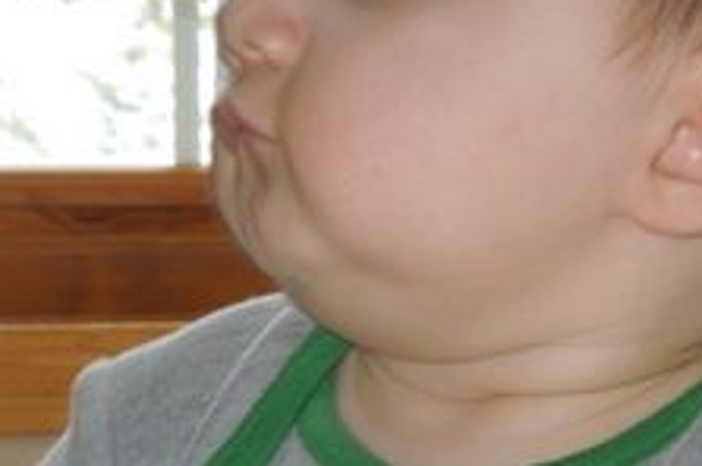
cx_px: 570
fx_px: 4440
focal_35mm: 228
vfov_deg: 6.0
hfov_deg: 9.0
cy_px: 356
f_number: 4.3
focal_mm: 11
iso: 200
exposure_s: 1/40
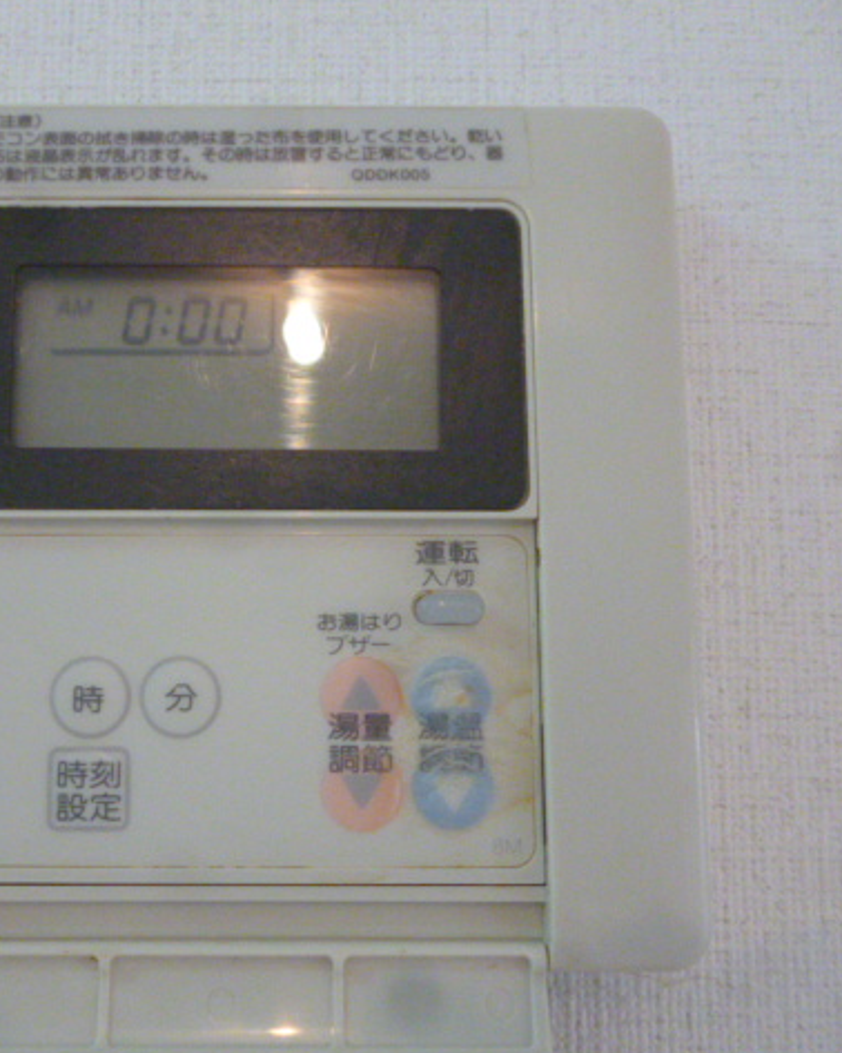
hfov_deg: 39.5
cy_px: 532
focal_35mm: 37
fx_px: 1153
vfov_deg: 49.1
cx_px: 265
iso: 800
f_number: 3.1
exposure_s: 1/60
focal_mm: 5
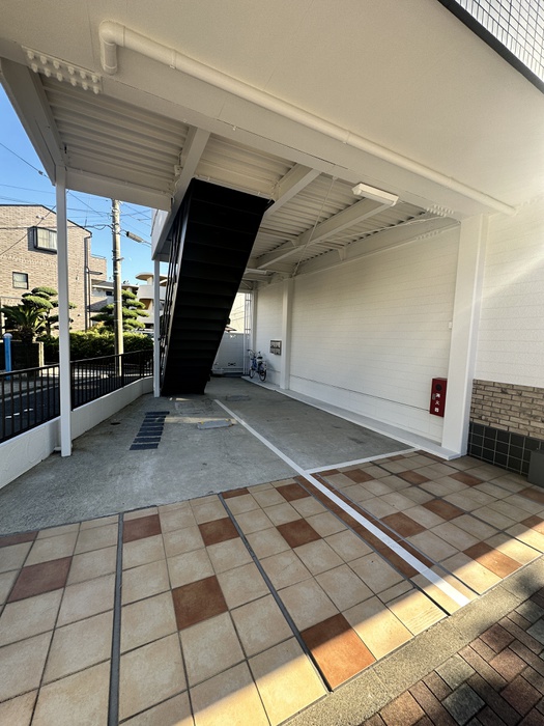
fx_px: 293
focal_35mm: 14
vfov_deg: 102.1
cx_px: 272
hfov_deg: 85.7
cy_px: 363
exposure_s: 1/240
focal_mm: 2.22
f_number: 2.2
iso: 40
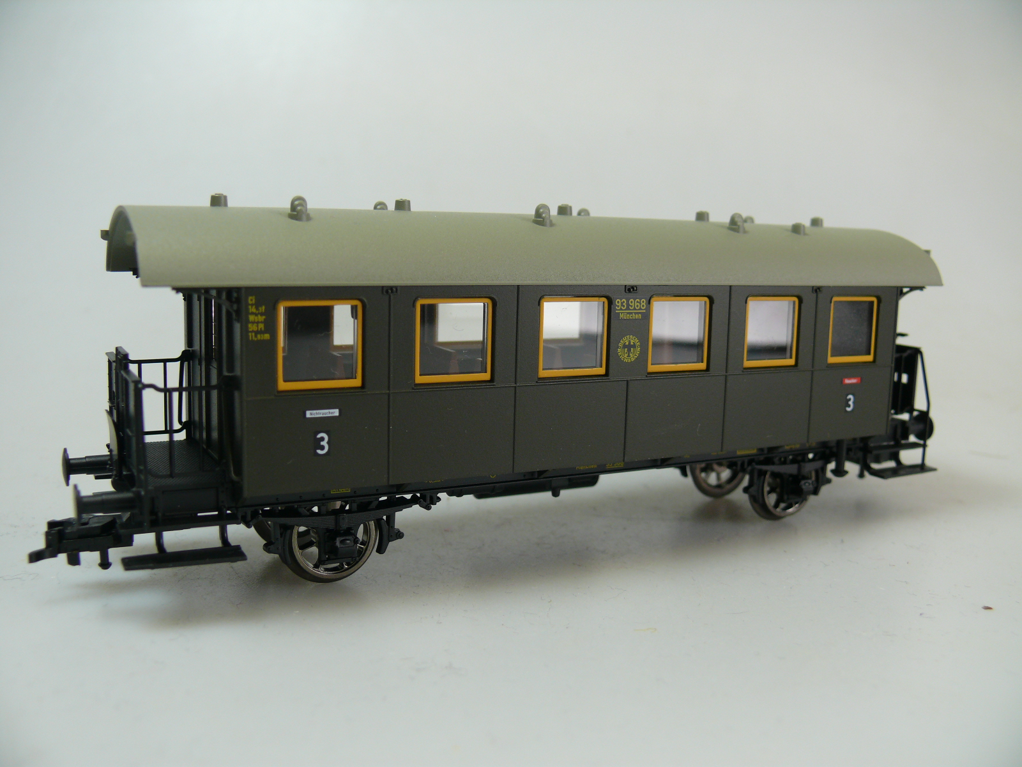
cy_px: 384
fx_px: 1033
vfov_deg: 40.7
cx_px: 511
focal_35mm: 35
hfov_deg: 52.6
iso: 100
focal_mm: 7.4
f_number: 3.6
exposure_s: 1/100
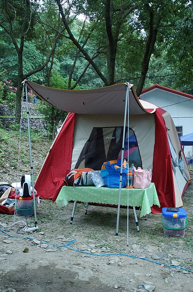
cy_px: 146
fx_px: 303
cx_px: 96
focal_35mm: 38
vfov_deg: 51.4
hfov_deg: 35.4
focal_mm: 25
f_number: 3.8
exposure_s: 1/60
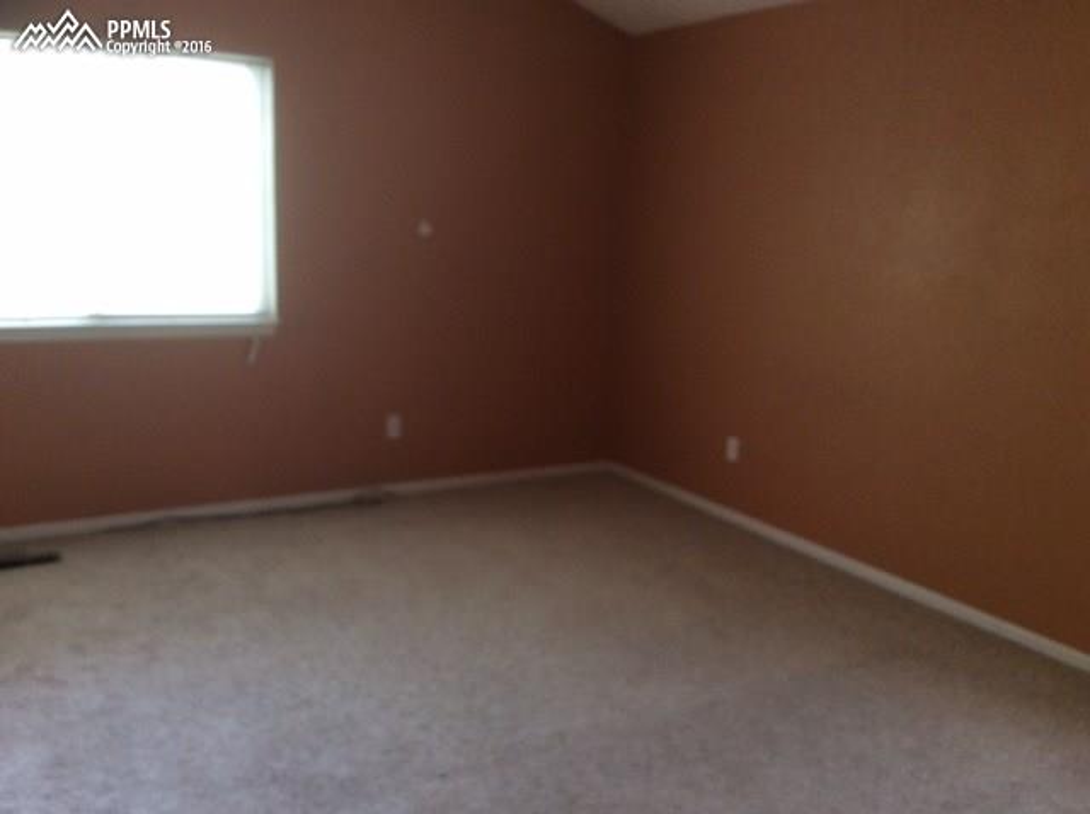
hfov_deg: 56.9
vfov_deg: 44.1
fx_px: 1006
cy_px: 407
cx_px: 545
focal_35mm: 32
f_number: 2.4
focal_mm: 3.3
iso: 80
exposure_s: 1/24
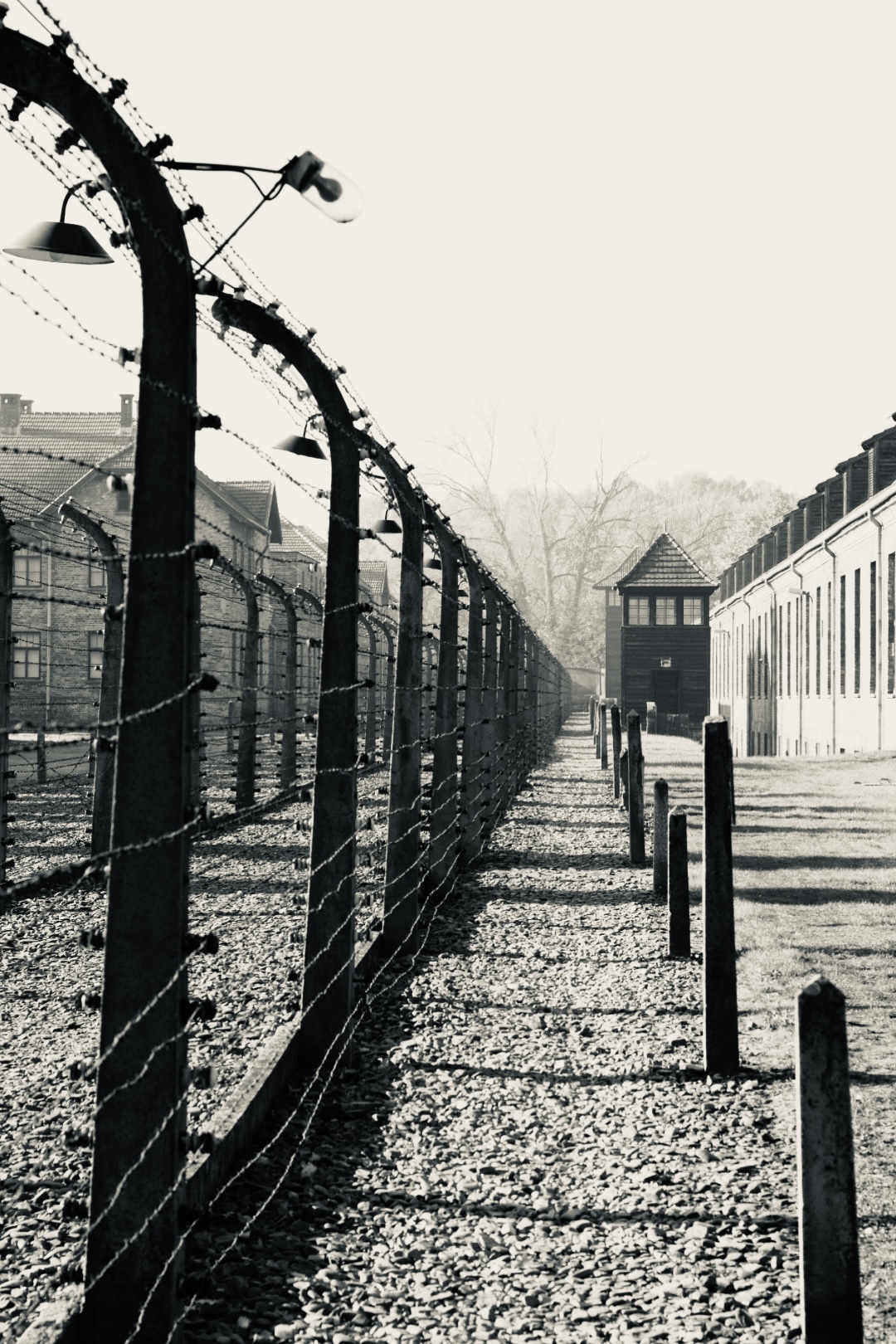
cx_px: 448
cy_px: 672
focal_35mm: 75
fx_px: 2800
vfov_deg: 27.0
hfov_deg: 18.2
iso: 100
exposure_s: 1/160
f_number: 6.3
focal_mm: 50
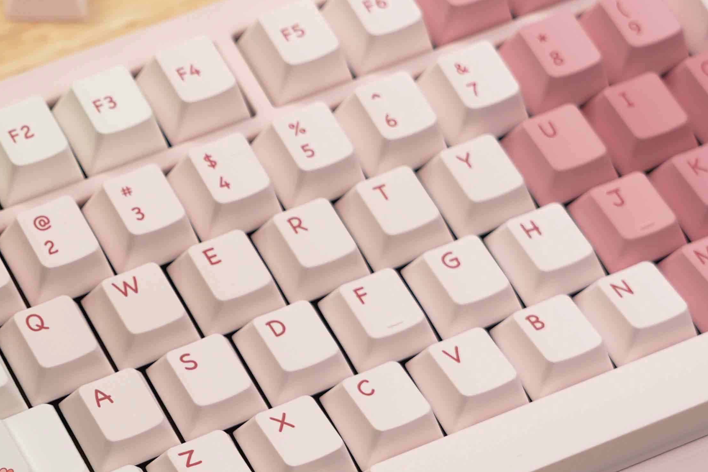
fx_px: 2254
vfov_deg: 11.9
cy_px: 383
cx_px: -115
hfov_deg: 17.1
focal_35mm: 115
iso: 125
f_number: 4.5
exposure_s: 1/160
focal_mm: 36.2
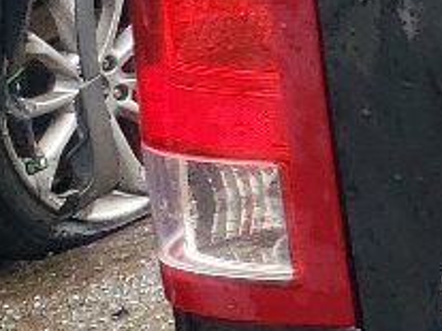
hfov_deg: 7.5
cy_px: 41
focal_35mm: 201
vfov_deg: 7.4
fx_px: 2565
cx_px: 1653
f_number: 1.5
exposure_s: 1/179
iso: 50
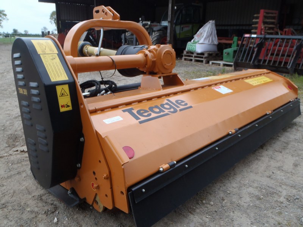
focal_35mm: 28
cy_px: 114
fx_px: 245
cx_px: 152
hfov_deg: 63.4
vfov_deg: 49.7
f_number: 4.5
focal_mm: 5
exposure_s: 1/160
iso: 80
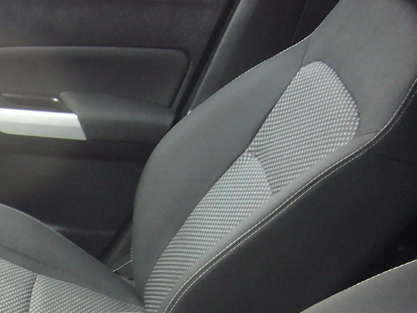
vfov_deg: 19.2
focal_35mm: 73
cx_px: -63
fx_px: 879
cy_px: 356
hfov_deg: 24.5
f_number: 2.8
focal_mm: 4.6
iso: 100
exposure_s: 1/20
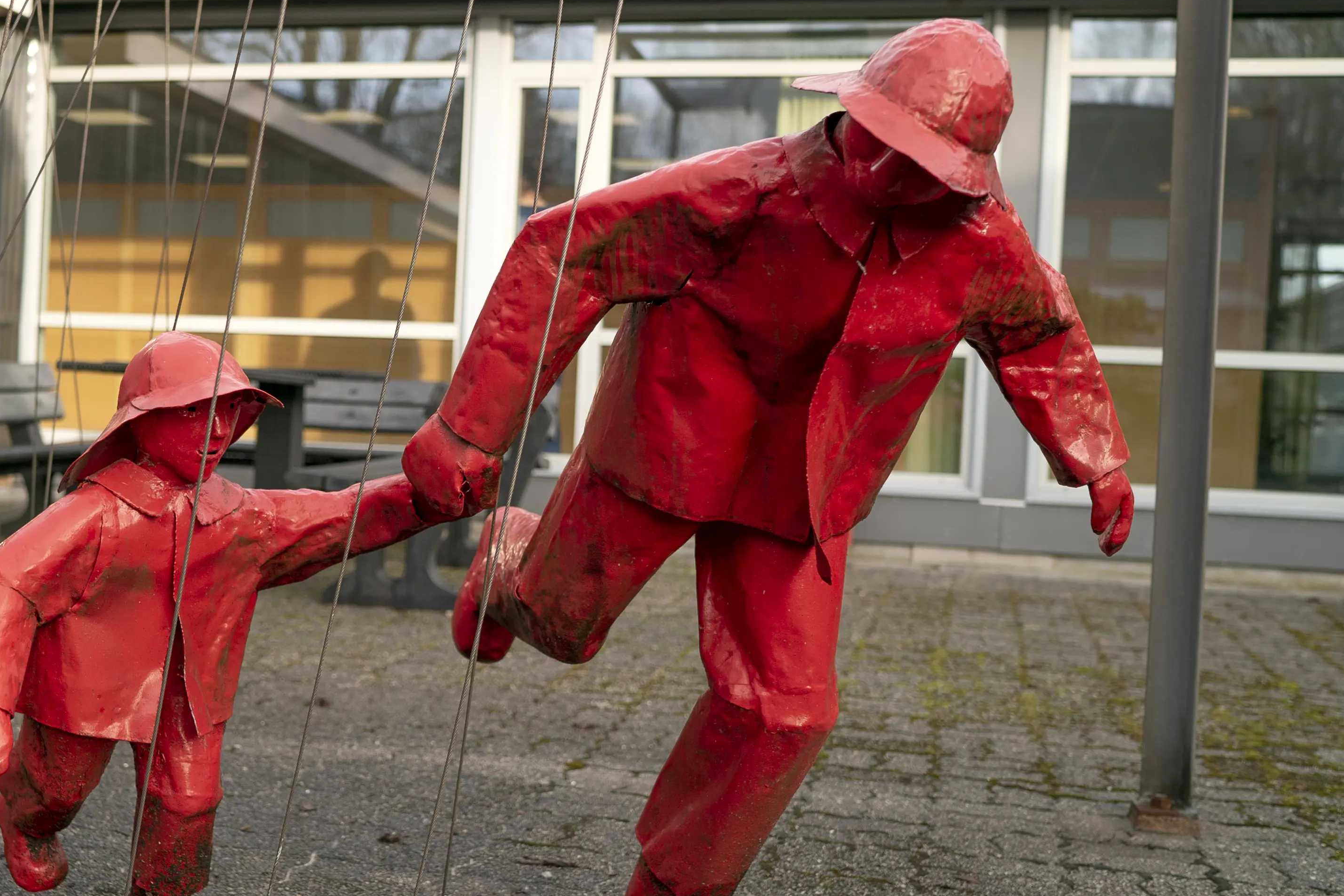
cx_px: 381
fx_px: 1904
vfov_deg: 26.5
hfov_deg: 38.1
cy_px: 472
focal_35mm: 51
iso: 160
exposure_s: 1/500
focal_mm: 35
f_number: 2.8
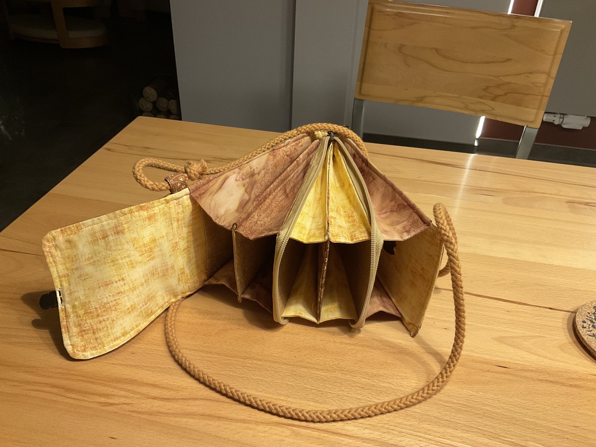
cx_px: 298
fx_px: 499
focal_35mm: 29
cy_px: 224
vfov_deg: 48.2
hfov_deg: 61.7
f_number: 1.8
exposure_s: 1/50
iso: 100
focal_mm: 3
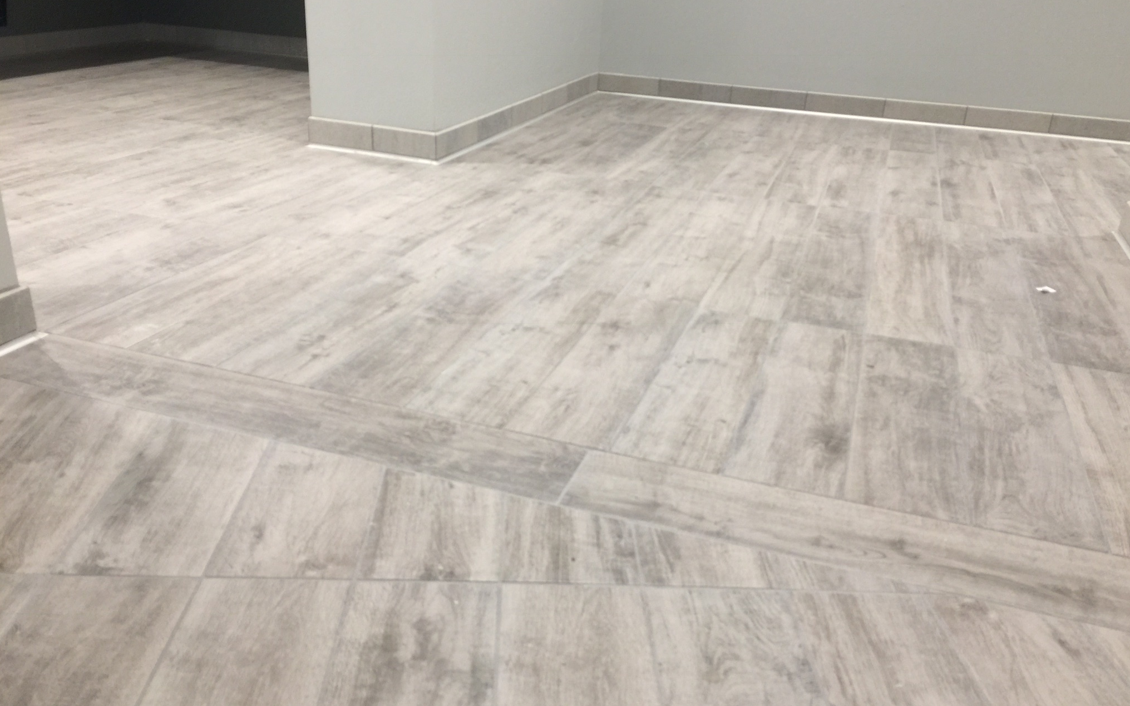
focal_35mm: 31
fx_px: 955
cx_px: 566
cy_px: 394
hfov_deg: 61.2
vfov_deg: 40.5
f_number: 2.2
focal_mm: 4.15
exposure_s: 1/30
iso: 50
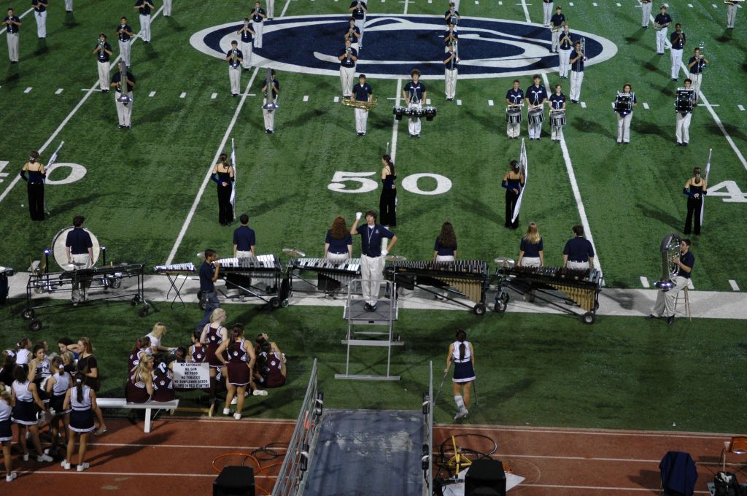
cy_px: 248
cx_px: 374
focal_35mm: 82
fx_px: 1710
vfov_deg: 16.5
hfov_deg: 24.6
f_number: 2.8
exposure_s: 1/60
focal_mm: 55
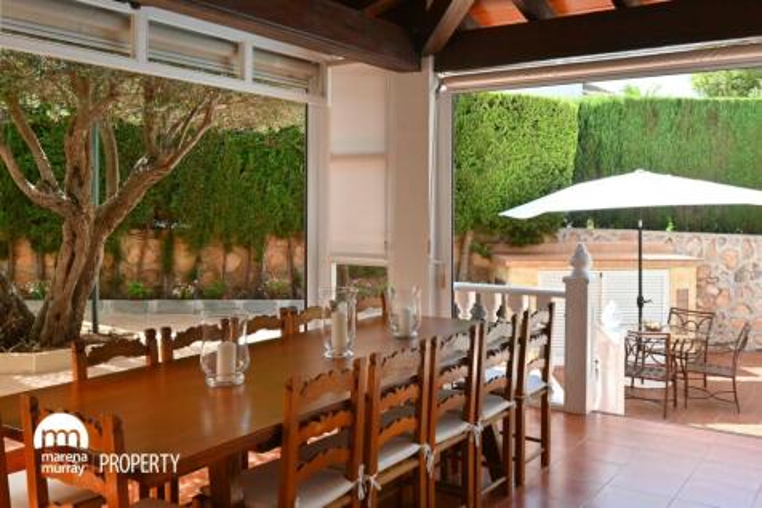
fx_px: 698
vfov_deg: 39.9
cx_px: 381
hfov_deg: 57.2
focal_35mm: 33
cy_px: 254
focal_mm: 22
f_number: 8
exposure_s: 1/80
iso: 200
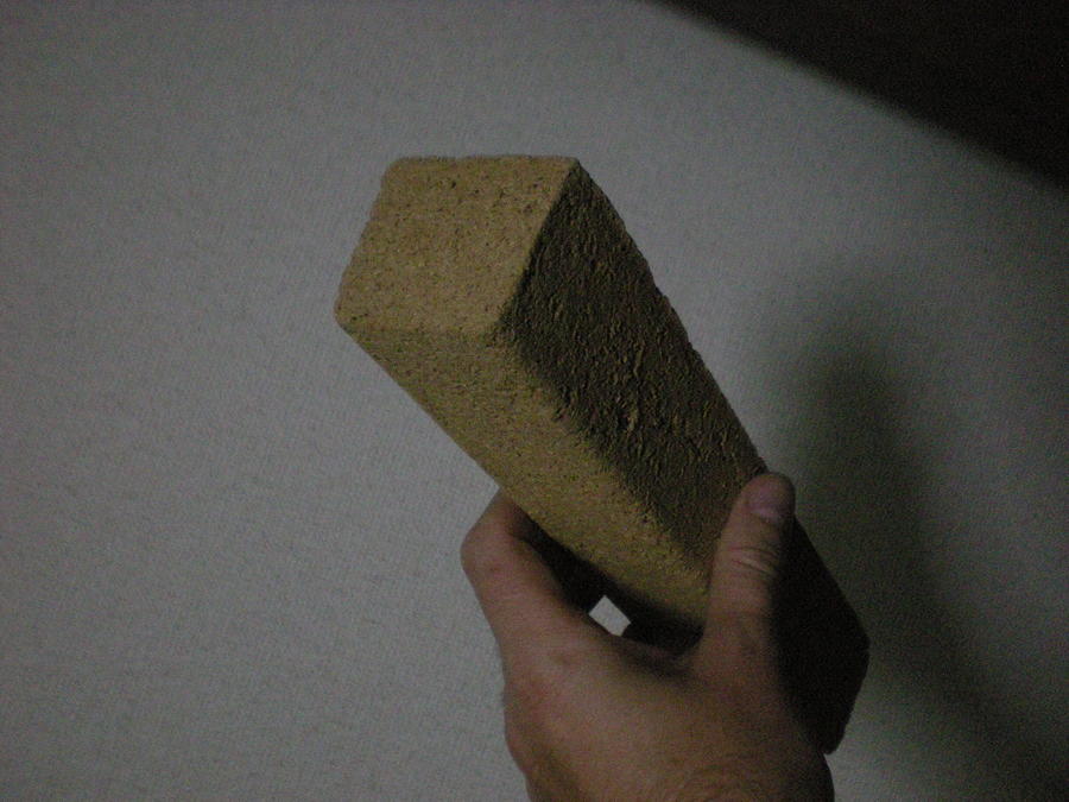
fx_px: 1174
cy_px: 401
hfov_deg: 49.0
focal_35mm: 38
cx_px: 534
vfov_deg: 37.7
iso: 737
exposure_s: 1/120
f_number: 3.1
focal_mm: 6.3
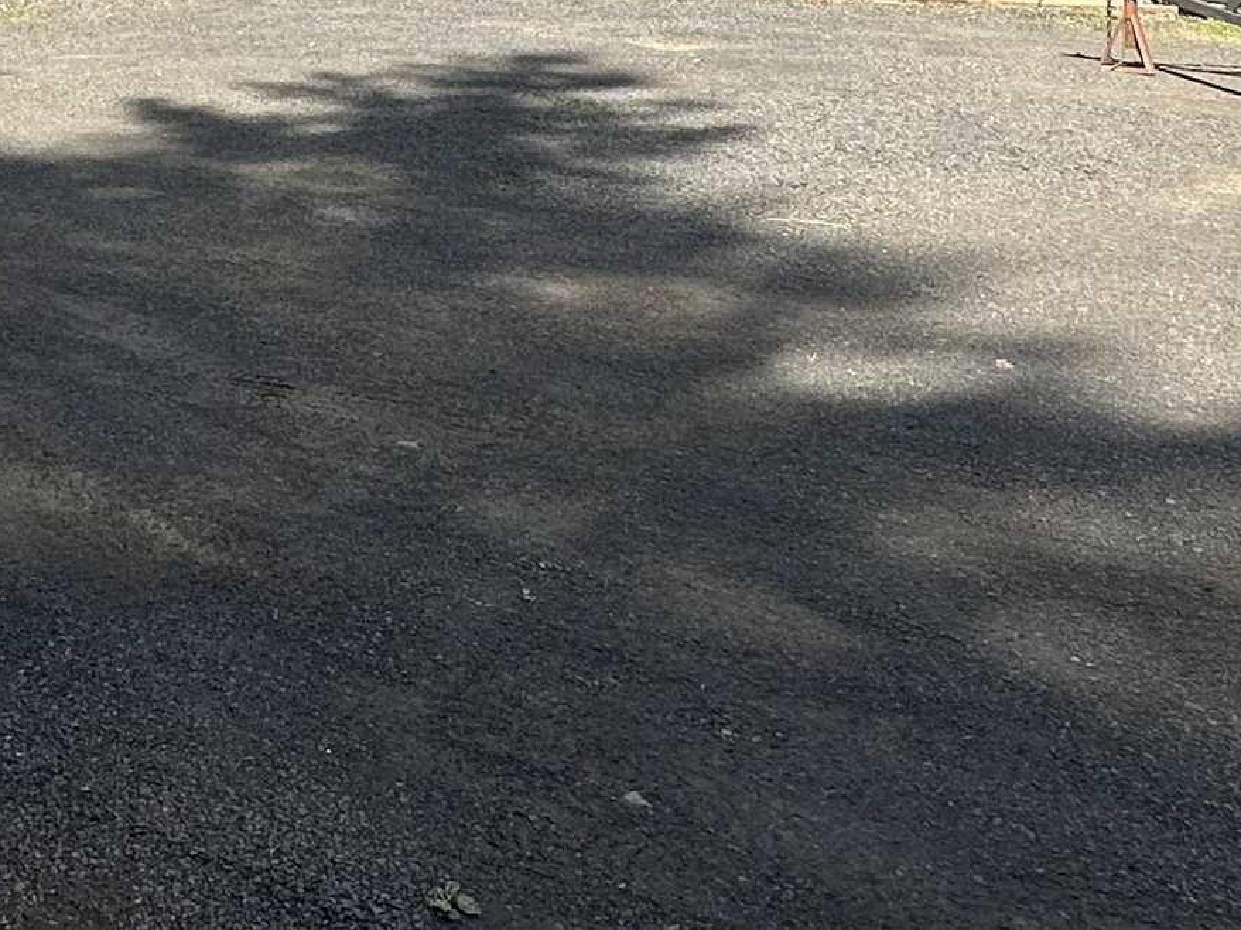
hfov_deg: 36.5
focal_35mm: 49
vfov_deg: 25.3
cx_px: 122
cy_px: -301
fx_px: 1756
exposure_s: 1/1159
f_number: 2.2
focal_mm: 2.22
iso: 50
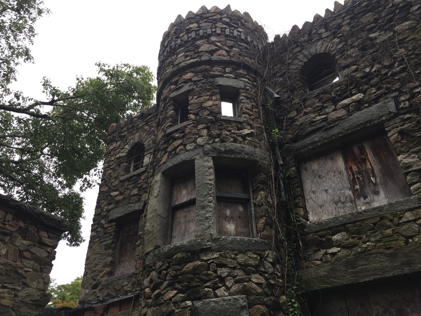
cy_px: 158
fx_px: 353
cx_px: 210
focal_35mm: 29
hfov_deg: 61.7
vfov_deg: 48.2
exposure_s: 1/126
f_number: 2.2
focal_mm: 4.15
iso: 32
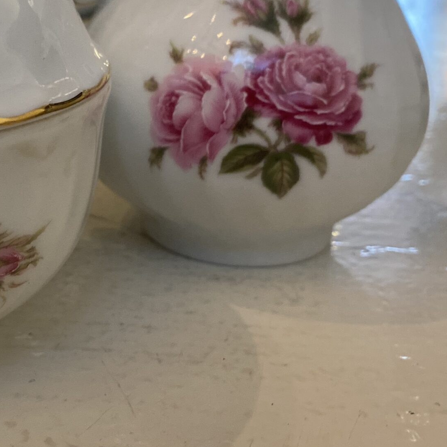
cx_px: 55
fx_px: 789
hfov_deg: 30.4
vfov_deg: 31.3
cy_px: 143
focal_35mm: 54
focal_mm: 4.25
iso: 400
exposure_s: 1/50
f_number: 1.8
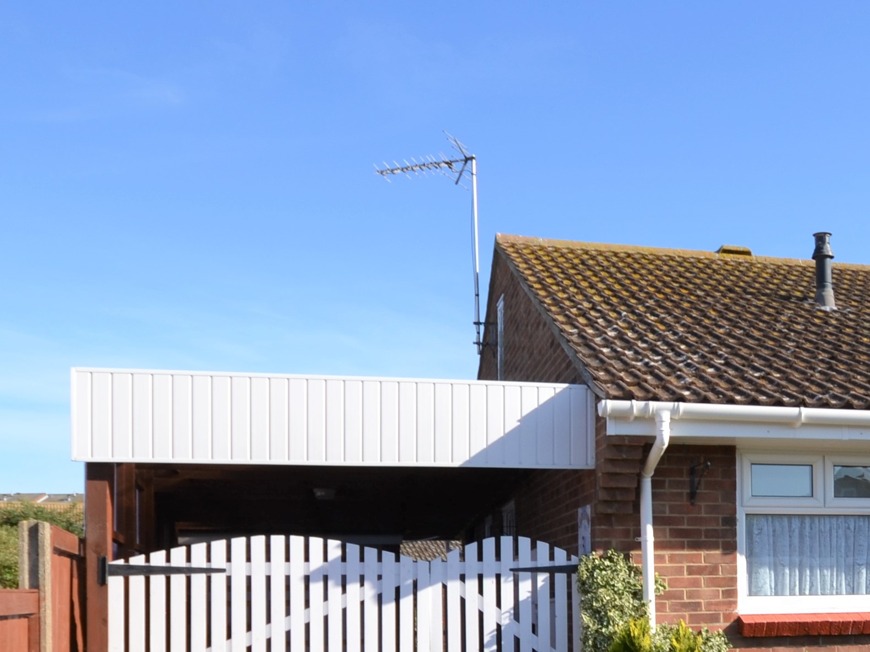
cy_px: 672
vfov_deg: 32.5
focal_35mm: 40
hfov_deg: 44.2
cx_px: 705
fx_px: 1011
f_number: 9
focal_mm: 11
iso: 100
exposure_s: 1/200
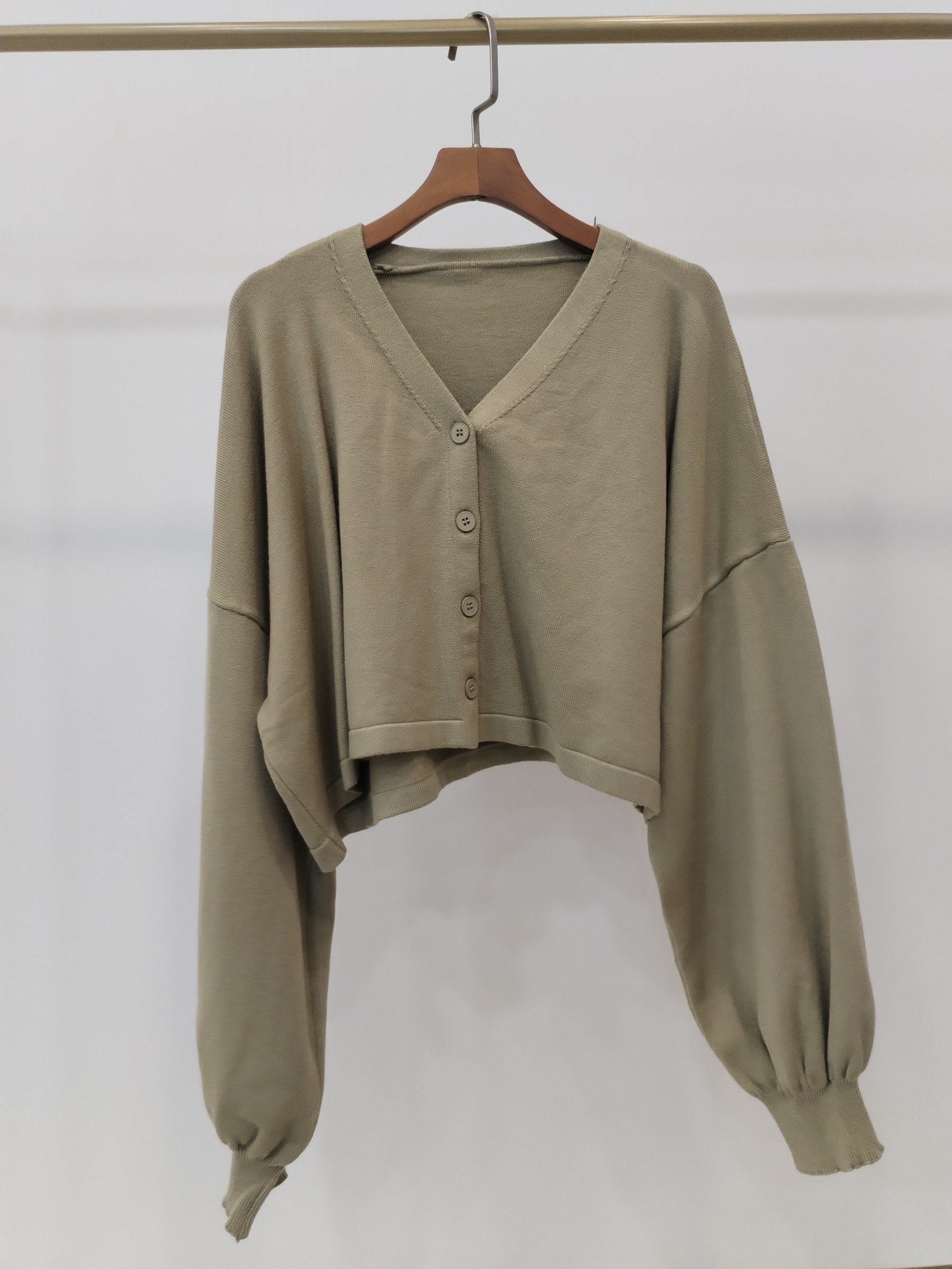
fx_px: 1063
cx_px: 476
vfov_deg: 61.7
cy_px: 634
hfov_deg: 48.2
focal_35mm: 29
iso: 302
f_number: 1.8
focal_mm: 4.75
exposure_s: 1/60
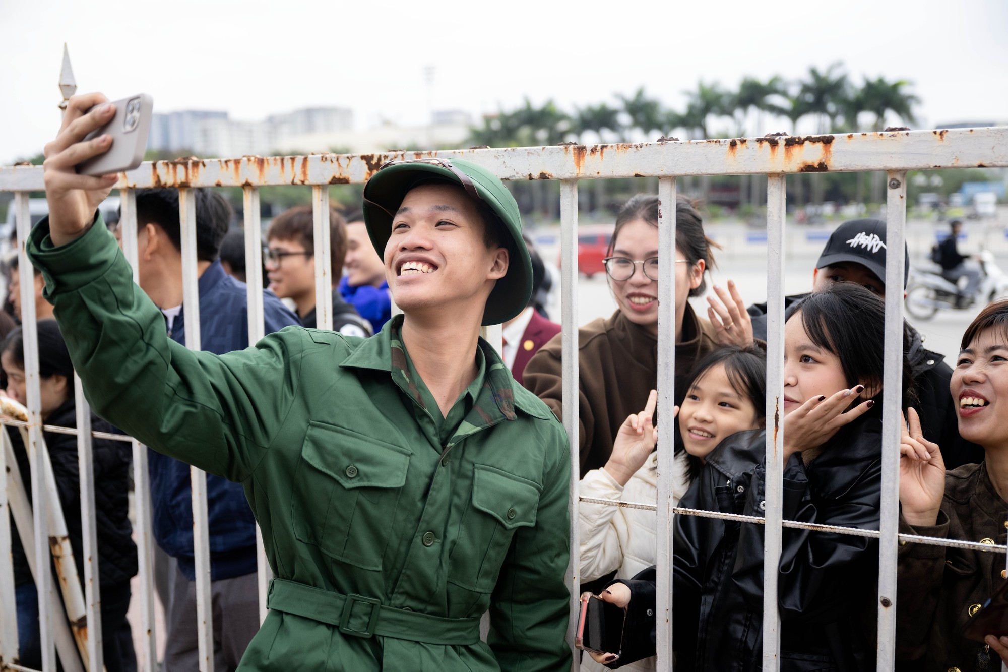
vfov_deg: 32.6
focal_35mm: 41
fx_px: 1148
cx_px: 504
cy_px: 336
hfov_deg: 47.4
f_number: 2.8
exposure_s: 1/1000
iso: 500
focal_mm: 41
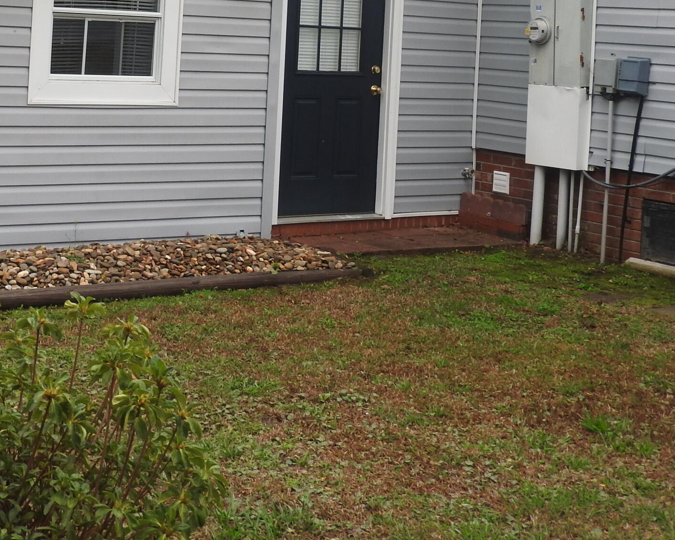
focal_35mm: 68
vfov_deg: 21.7
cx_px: 182
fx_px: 1359
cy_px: 11
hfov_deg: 27.6
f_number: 3.6
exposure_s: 1/125
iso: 100
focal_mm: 5.9
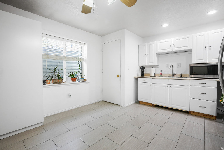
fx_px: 100
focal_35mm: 16
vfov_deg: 73.8
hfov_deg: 96.7
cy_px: 75
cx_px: 112
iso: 250
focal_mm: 16
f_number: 9
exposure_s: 1/8
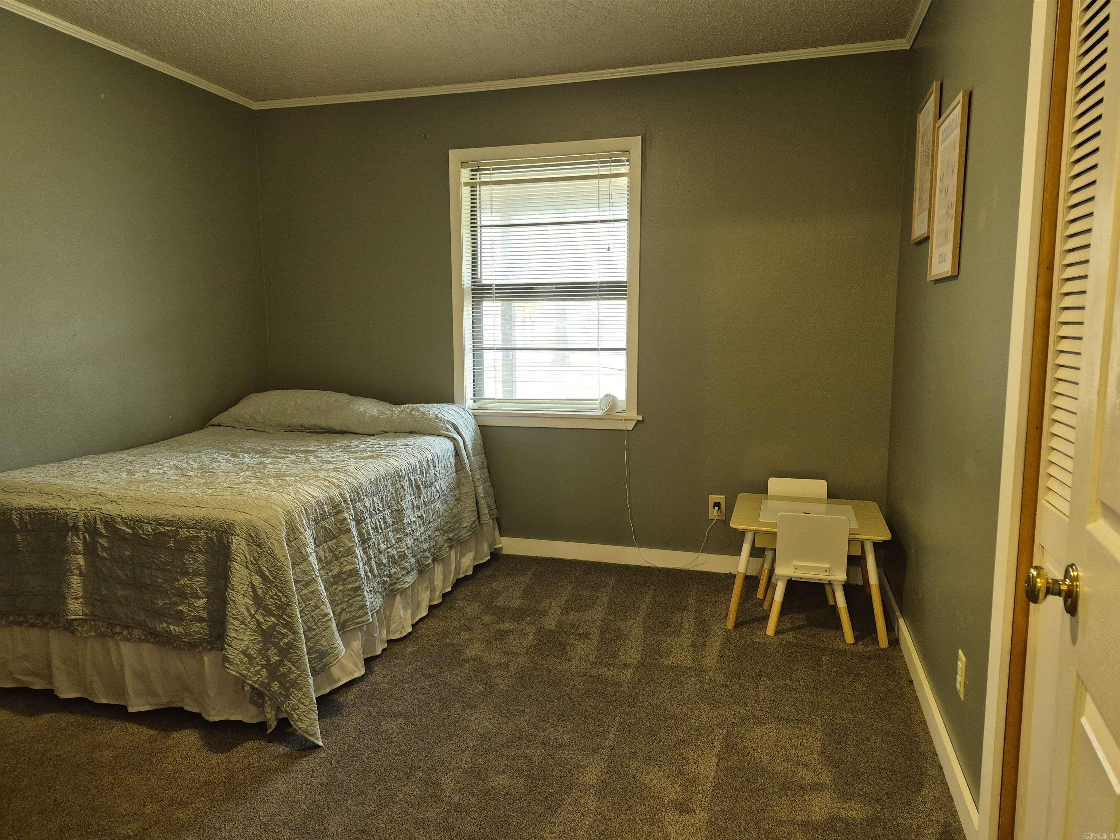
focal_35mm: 23
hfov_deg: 73.9
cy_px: 420
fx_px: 744
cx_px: 560
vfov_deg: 58.9
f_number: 1.8
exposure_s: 1/120
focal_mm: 5.4
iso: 640
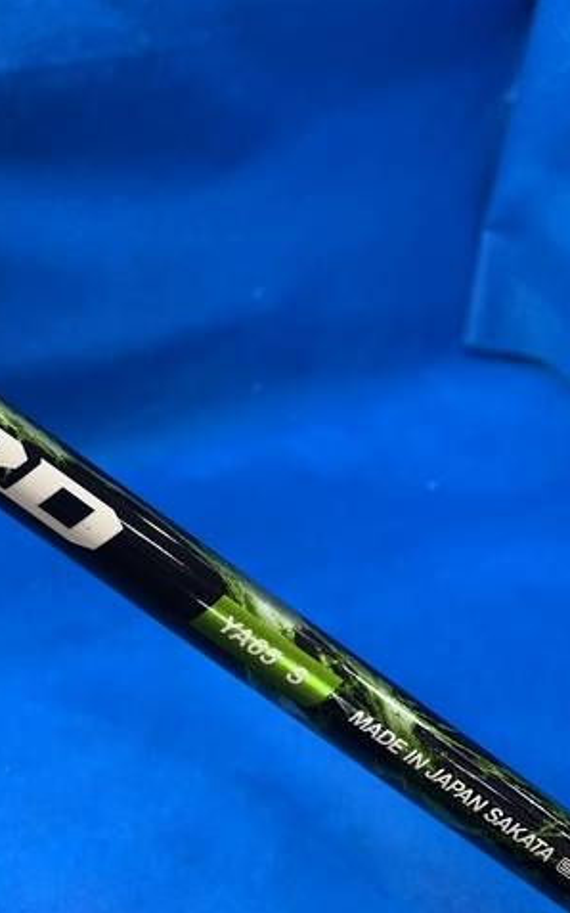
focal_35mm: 37
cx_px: -10
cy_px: 456
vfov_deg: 52.8
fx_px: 920
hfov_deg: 31.6
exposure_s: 1/60
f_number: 1.8
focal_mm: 4.25
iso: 125
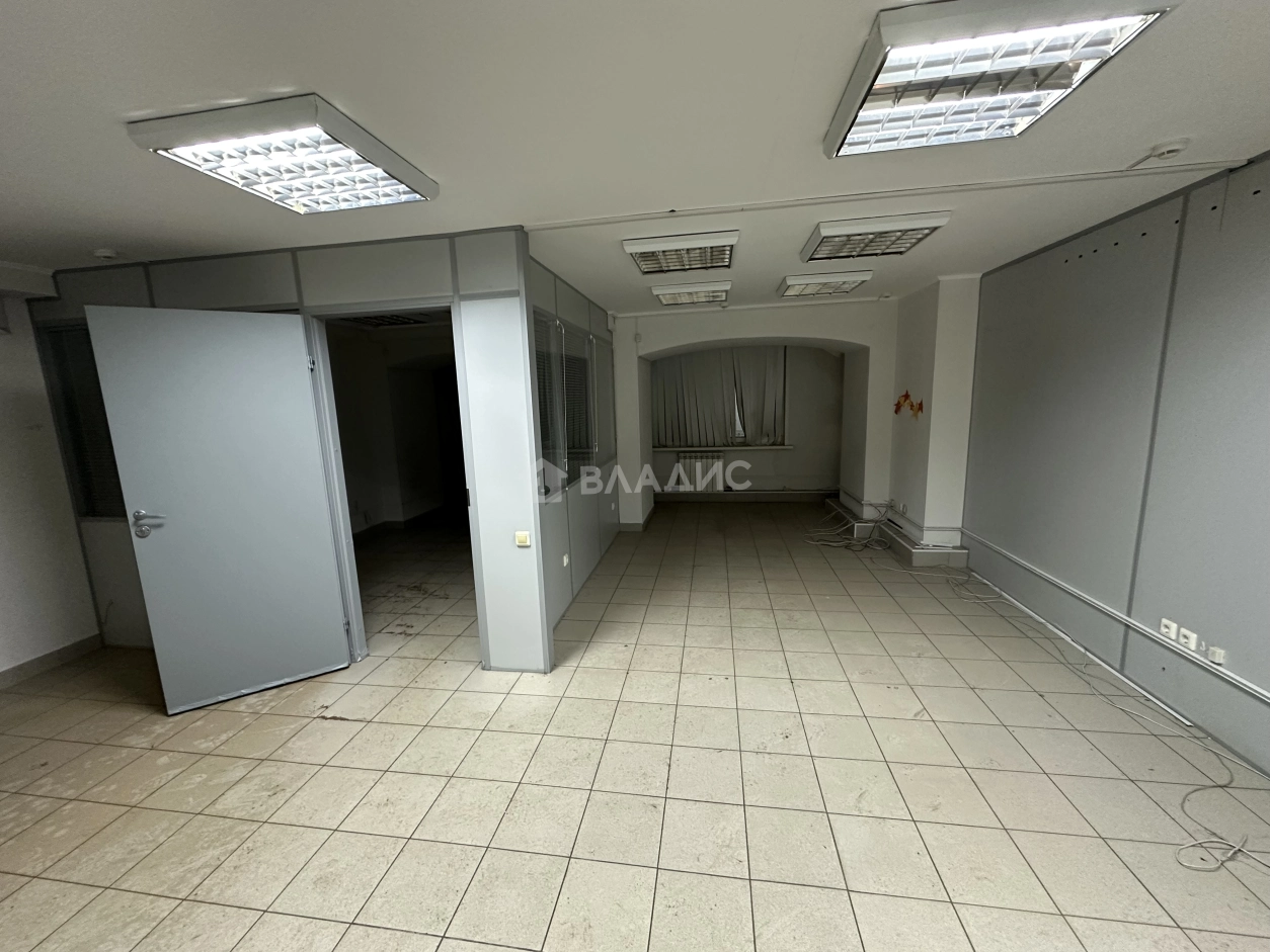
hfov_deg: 102.1
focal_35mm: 14
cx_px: 635
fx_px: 514
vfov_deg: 85.7
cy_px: 476
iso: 400
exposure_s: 1/50
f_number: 2.2
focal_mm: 2.22
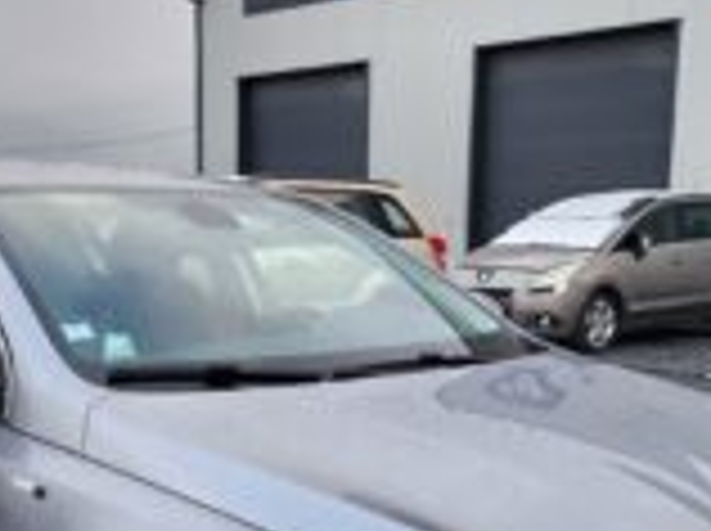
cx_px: 385
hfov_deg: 33.8
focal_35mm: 57
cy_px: 434
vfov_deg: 25.1
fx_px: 1169
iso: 160
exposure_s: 1/180
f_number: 1.8
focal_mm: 5
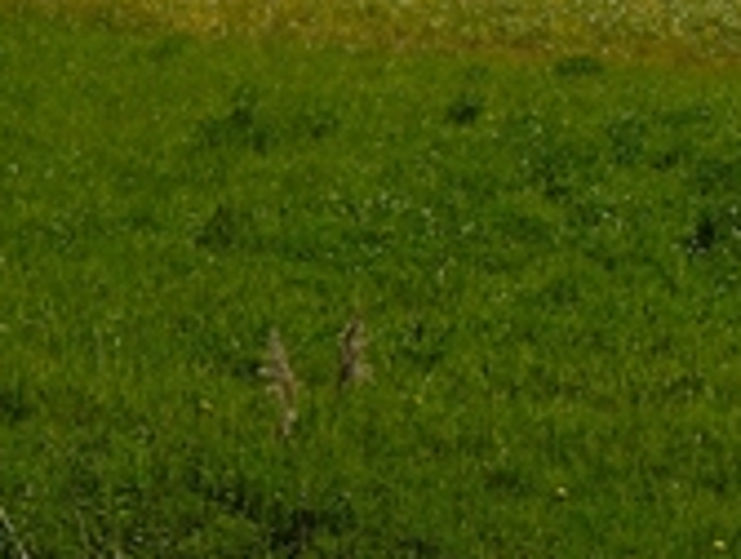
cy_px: -364
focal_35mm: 129
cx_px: 617
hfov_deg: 15.1
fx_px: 2767
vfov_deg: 11.0
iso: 100
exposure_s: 1/400
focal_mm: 6
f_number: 6.3
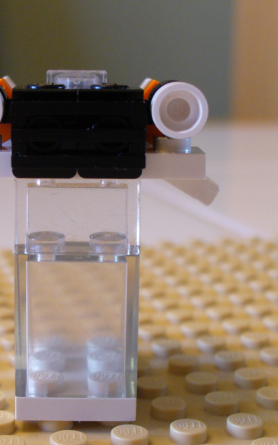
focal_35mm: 68
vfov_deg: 30.2
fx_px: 824
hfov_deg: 19.0
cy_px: 223
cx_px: 73
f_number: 3
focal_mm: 7.9
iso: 200
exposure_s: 1/20
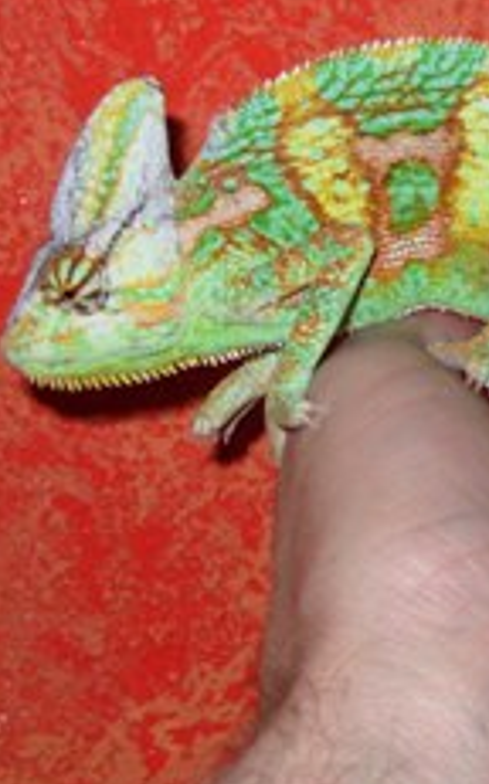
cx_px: 671
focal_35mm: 93
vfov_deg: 22.3
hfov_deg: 13.4
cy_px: 316
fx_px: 1987
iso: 50
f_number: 2.9
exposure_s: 1/32
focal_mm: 6.3
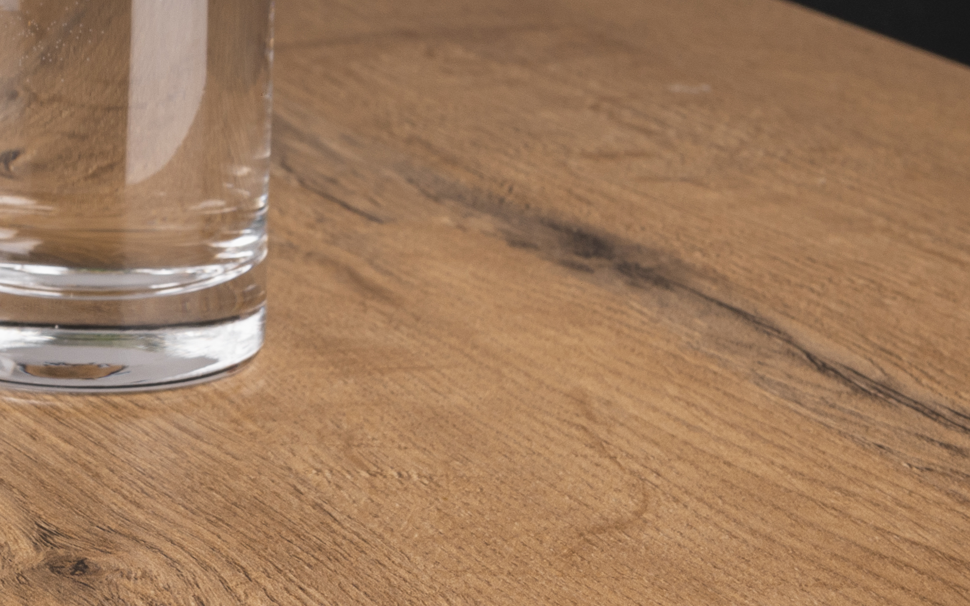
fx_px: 4811
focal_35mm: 182
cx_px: 71
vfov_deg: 7.2
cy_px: 26
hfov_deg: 11.4
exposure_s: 1/200
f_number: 14
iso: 100
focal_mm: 42
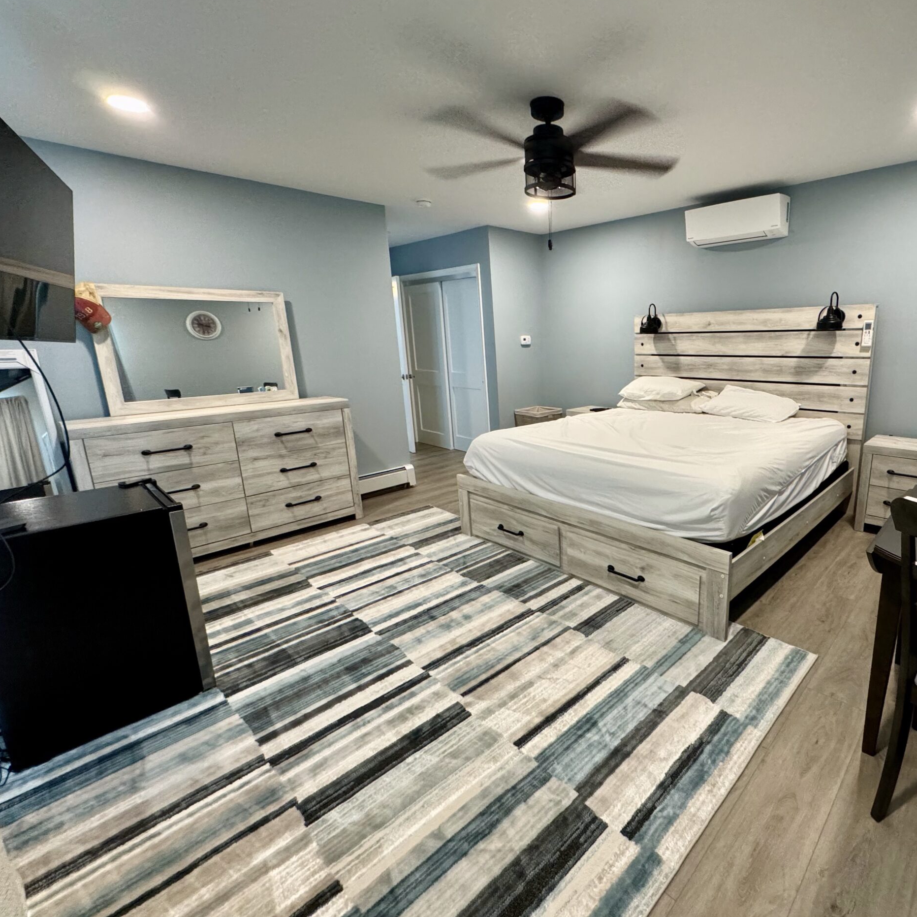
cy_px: 450
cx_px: 588
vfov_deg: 84.0
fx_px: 510
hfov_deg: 81.9
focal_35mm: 17
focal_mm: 2.22
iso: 500
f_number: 2.2
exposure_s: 1/60
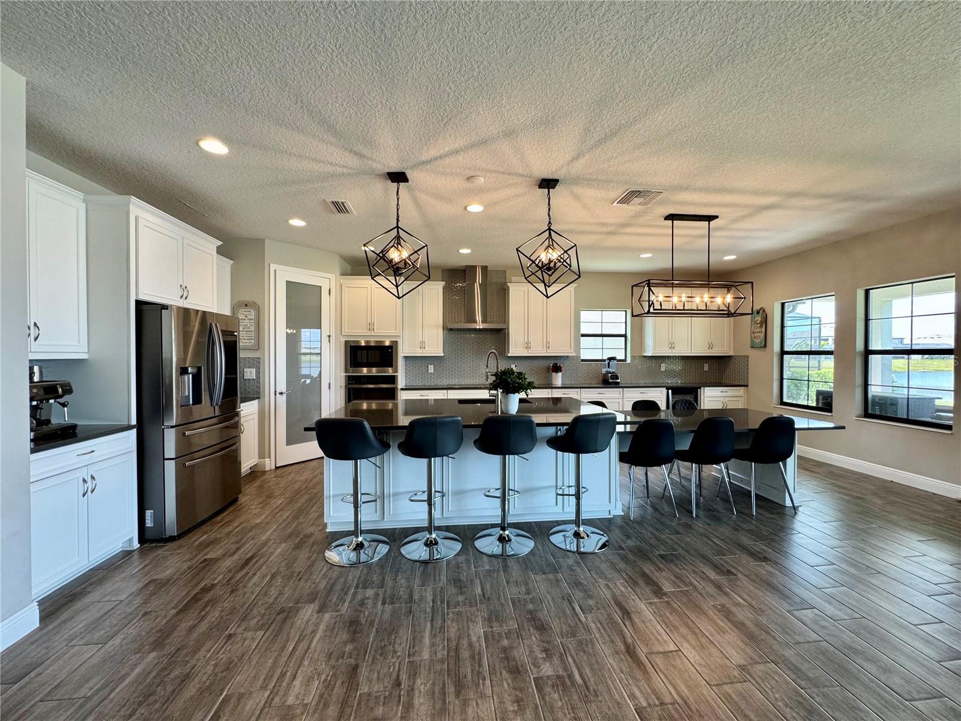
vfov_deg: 85.7
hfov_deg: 102.1
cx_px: 480
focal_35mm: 14
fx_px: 389
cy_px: 360
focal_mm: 2.22
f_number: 2.2
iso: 200
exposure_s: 1/120
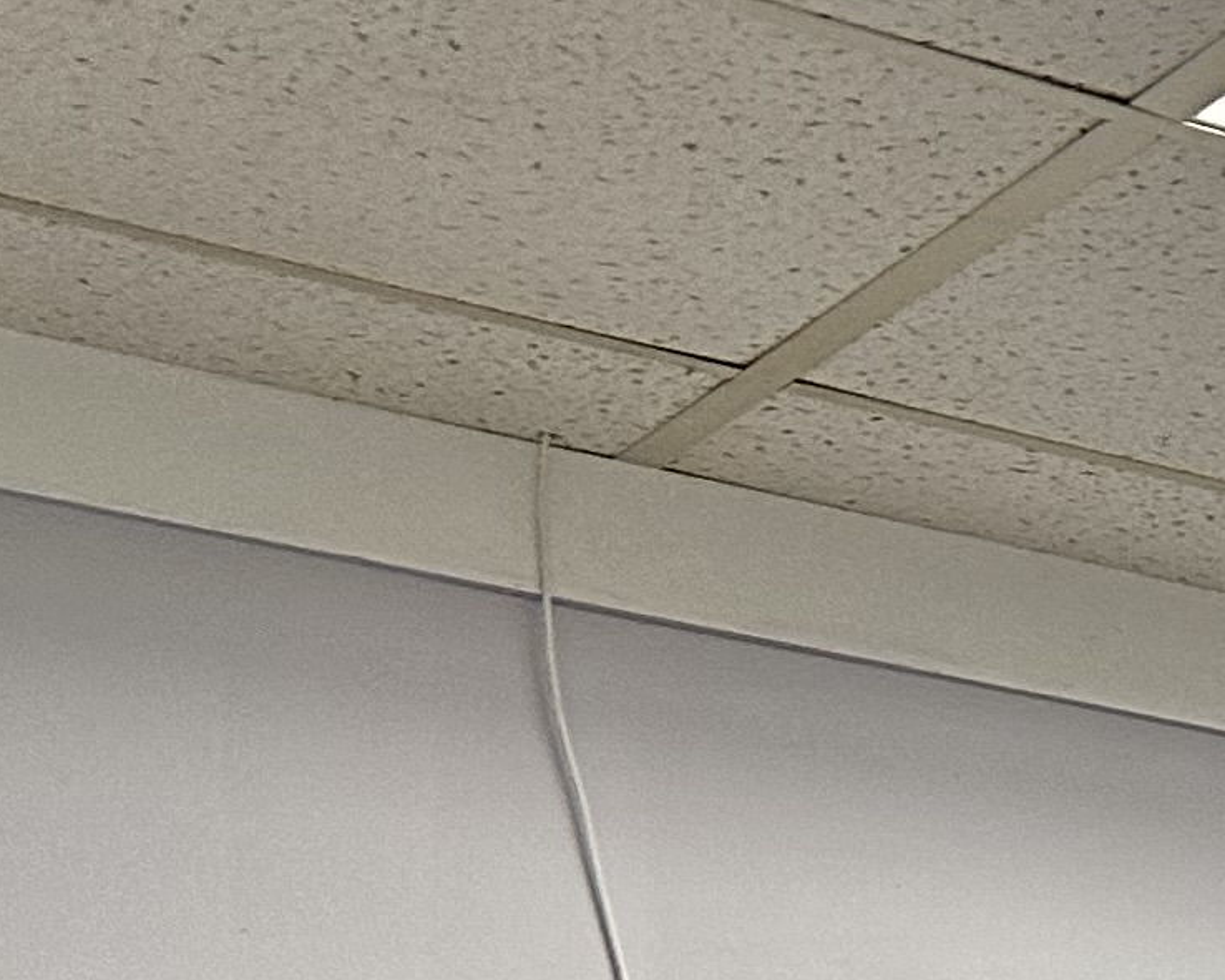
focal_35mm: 128
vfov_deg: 10.2
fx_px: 4639
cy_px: 2457
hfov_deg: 11.3
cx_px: 3310
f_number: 1.78
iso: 160
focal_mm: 6.86
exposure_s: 1/120
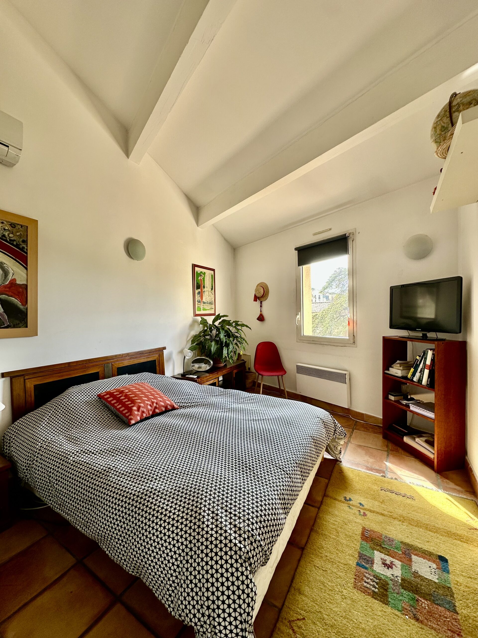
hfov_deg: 85.7
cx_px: 239
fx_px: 258
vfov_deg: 102.1
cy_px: 319
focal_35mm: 14
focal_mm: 2.22
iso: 40
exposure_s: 1/99
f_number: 2.2
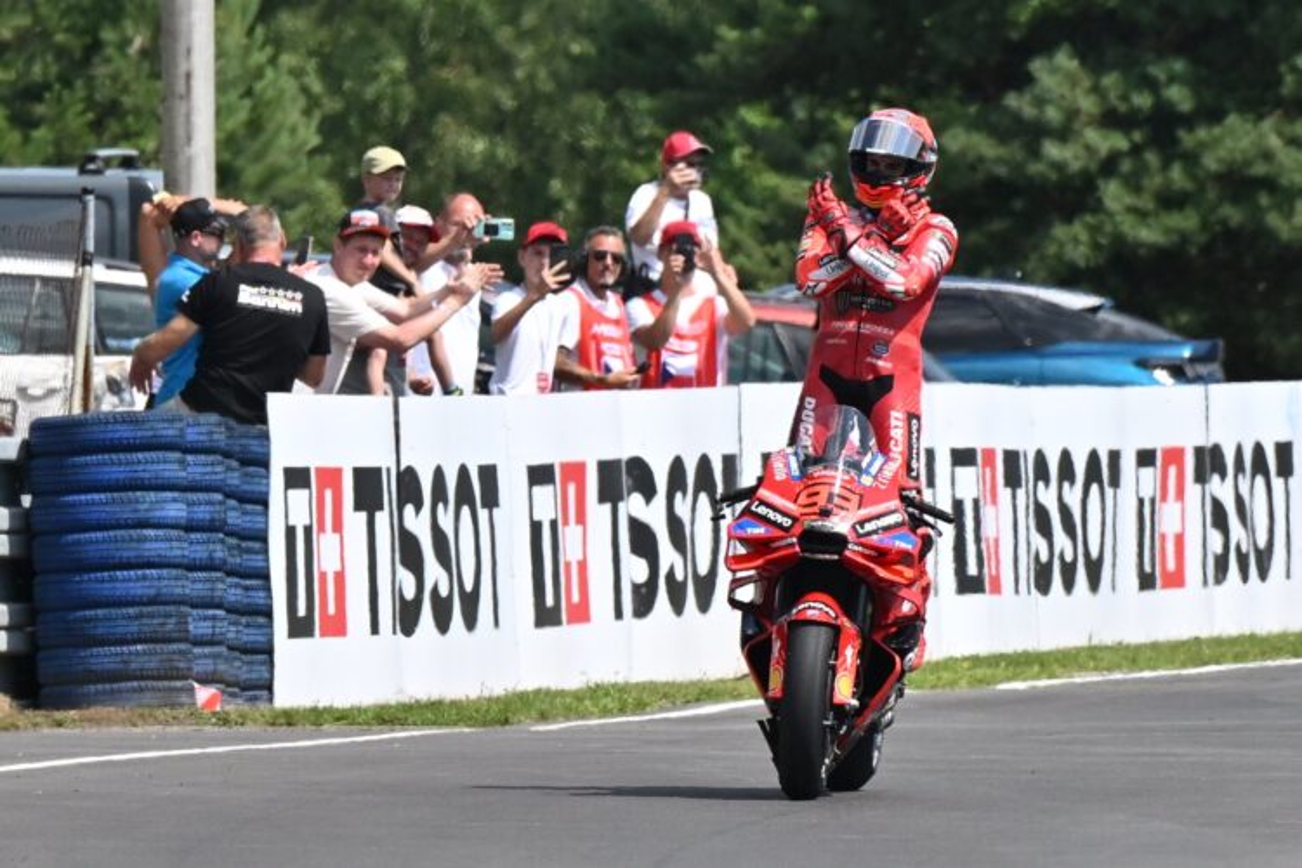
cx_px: 651
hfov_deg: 6.9
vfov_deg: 4.6
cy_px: 434
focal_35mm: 300
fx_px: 10849
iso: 320
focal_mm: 200
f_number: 4.5
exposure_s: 1/4000
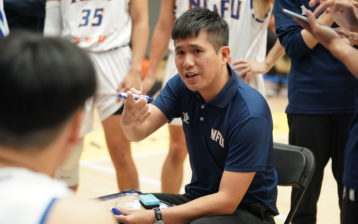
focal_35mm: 88
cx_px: 179
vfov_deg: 14.8
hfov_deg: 23.6
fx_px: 859
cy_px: 110
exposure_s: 1/800
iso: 3200
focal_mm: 86
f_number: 2.8
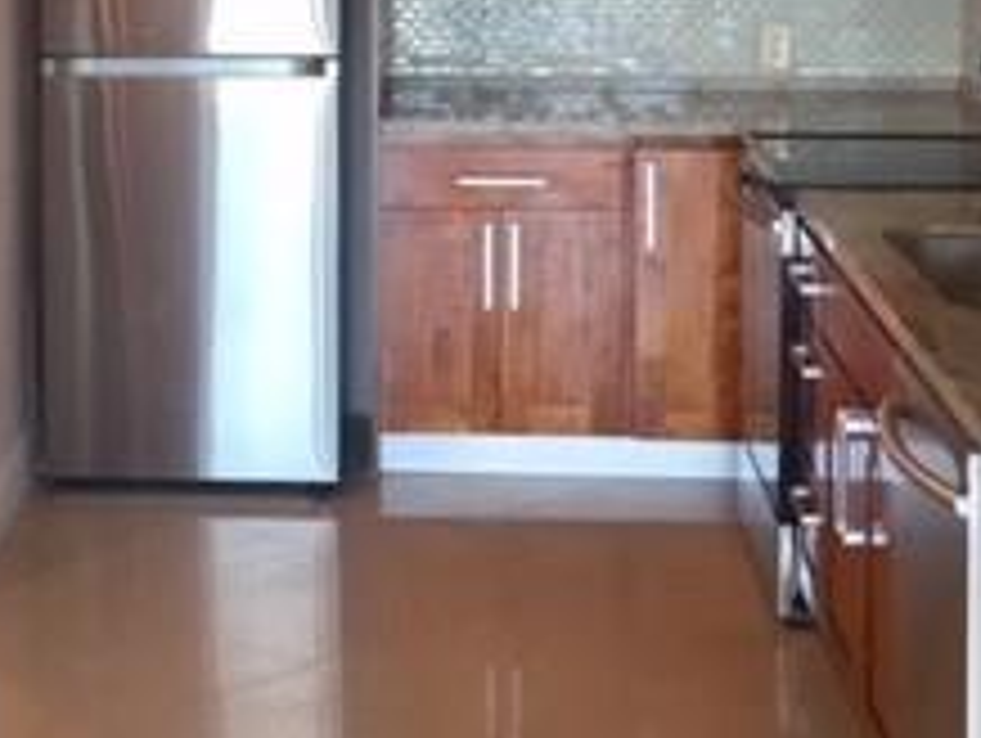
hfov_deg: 22.8
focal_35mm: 85
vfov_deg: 17.1
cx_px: 234
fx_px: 2412
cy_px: 22
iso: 32
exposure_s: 1/30
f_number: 2.2
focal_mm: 4.15
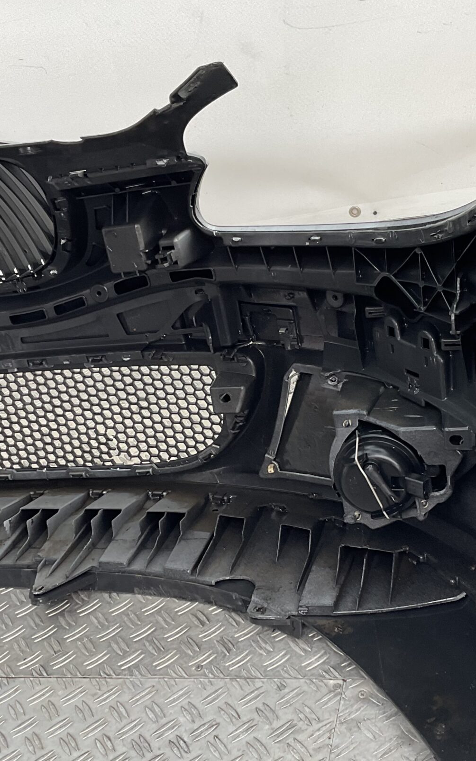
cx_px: 257
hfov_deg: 26.3
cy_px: 435
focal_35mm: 49
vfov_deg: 41.0
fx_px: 1017
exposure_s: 1/120
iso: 32
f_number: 1.8
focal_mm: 3
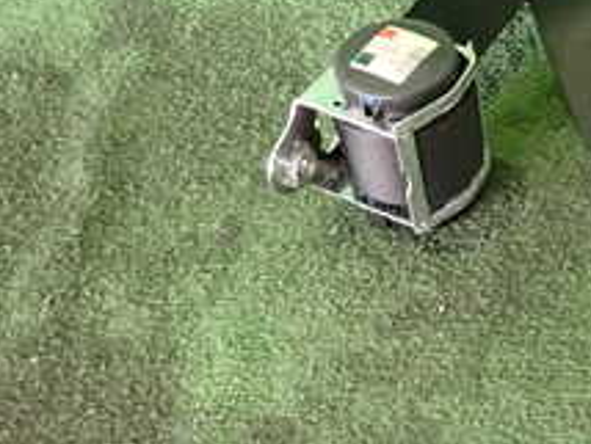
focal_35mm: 70
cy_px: 361
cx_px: 646
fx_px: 1196
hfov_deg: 25.7
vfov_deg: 20.8
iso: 400
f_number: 2
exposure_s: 1/30
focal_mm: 4.5
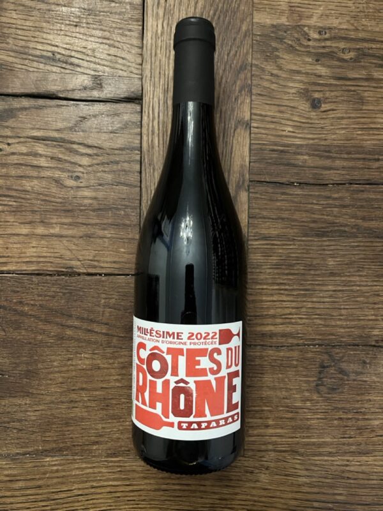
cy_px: 256
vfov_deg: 67.3
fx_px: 384
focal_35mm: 26
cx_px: 192
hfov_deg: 53.1
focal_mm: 5.1
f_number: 1.6
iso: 500
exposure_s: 1/48
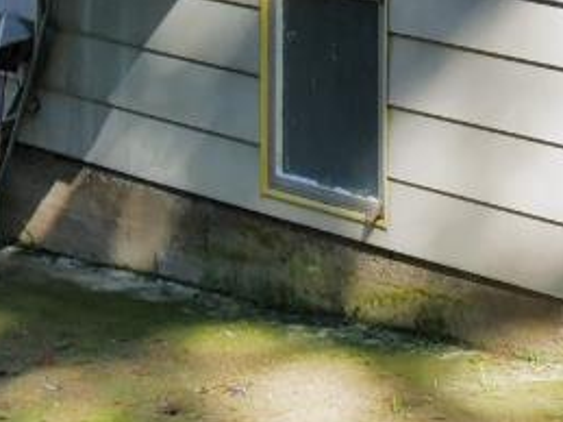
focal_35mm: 139
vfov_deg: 9.8
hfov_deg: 13.4
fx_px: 2260
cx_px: 841
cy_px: -456
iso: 160
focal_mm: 12
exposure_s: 1/800
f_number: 2.8
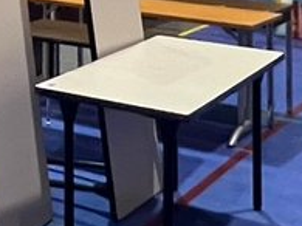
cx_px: -236
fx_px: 881
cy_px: -199
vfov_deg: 13.0
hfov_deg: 16.4
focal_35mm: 101
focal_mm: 1.57
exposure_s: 1/60
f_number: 1.8
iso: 640
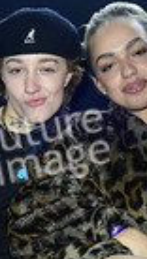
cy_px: 248
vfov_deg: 22.6
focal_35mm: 91
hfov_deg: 13.3
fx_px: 628
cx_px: 68
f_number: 5.6
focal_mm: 30
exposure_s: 1/50
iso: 800
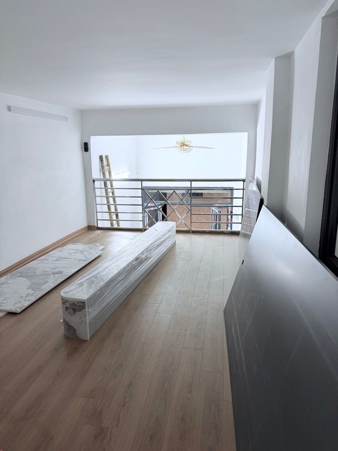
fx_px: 312
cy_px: 226
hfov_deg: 56.8
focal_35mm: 24
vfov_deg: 71.6
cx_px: 169
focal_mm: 6.76
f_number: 1.78
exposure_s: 1/50
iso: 125
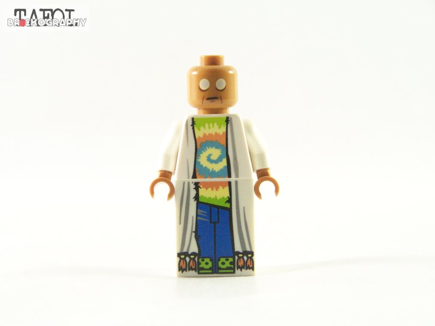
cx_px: 218
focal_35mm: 117
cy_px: 163
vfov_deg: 12.7
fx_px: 1470
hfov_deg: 16.8
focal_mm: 19.4
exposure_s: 1/60
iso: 400
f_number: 3.6
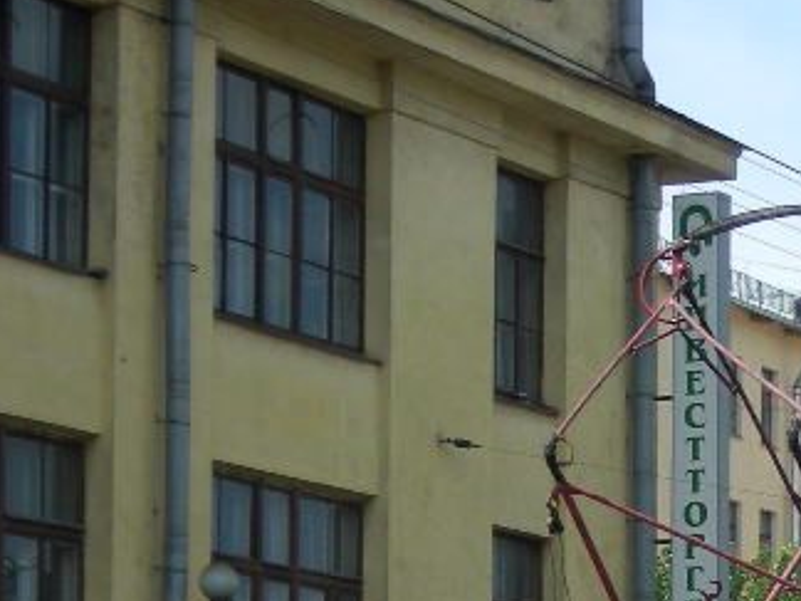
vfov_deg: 7.6
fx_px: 4466
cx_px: 784
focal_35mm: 193
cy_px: 893
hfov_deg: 10.2
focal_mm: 9.9
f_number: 7
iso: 50
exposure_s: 1/136
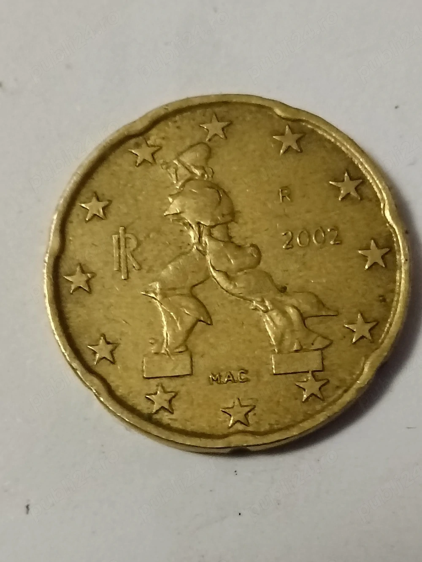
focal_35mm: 86
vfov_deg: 22.8
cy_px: 281
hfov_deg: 17.2
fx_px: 1398
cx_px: 211
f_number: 1.9
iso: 2125
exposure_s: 1/25.1
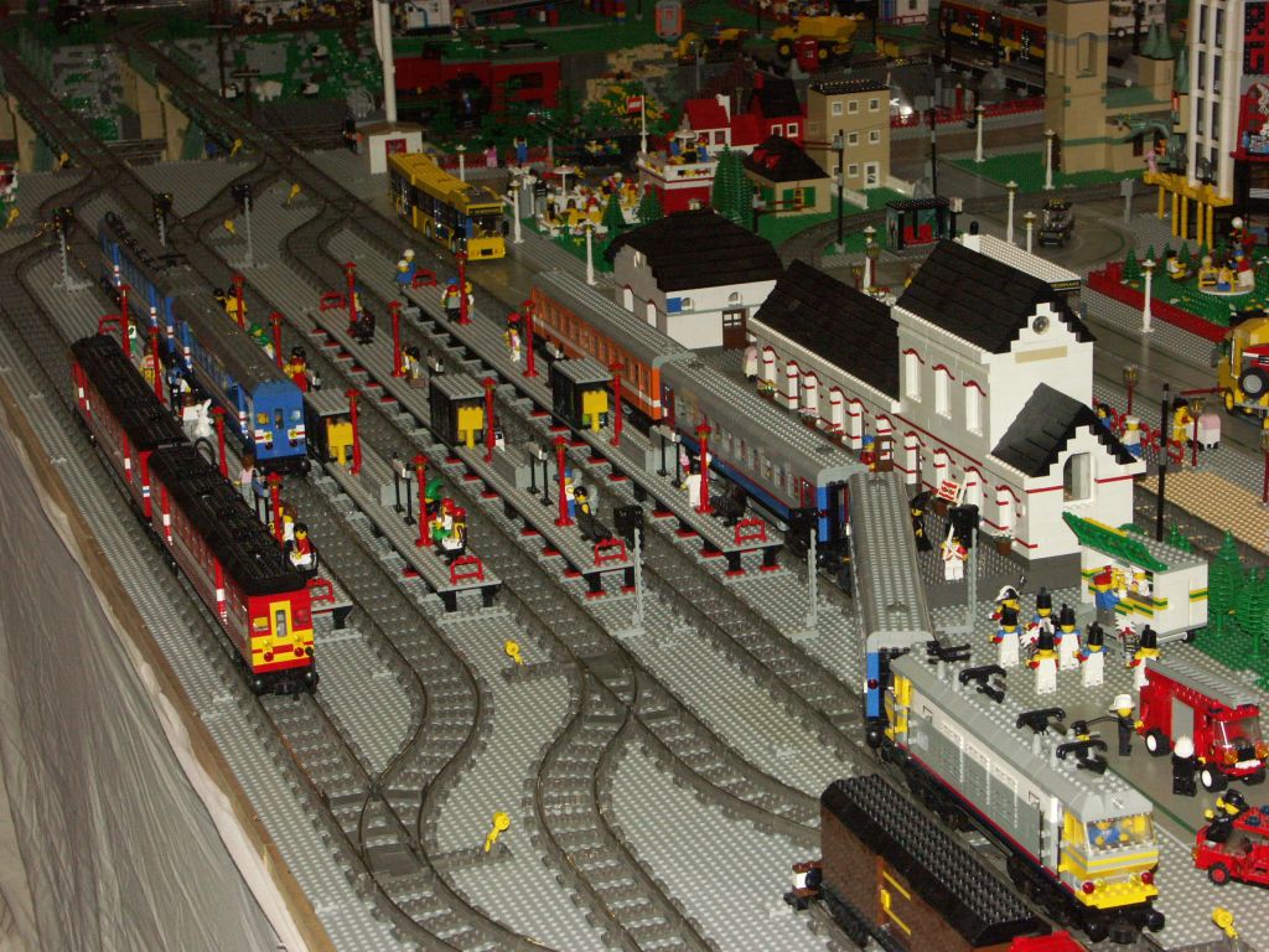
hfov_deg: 23.6
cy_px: 476
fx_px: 3043
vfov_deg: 17.8
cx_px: 634
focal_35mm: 83
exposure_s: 1/80
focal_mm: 21.27
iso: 200
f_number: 5
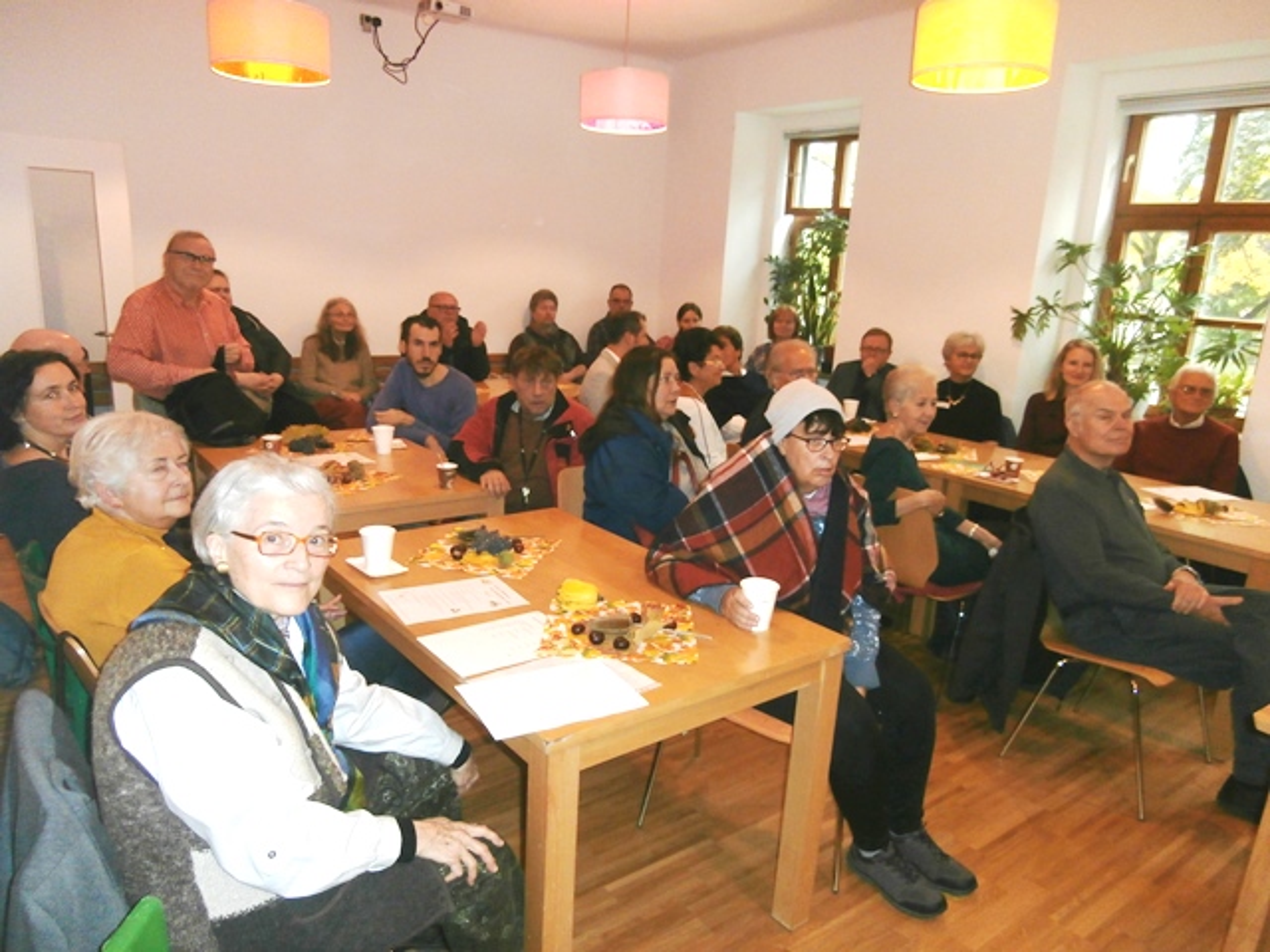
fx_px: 881
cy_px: 476
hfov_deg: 71.6
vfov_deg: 56.8
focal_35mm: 24
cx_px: 635
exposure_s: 1/30
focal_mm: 4.2
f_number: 3
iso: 200
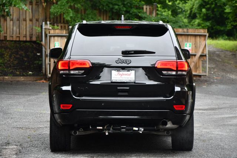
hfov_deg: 13.1
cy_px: 79
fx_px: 1033
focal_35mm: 157
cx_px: 118
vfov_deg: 8.7
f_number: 4.8
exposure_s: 1/250
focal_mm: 105
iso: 400
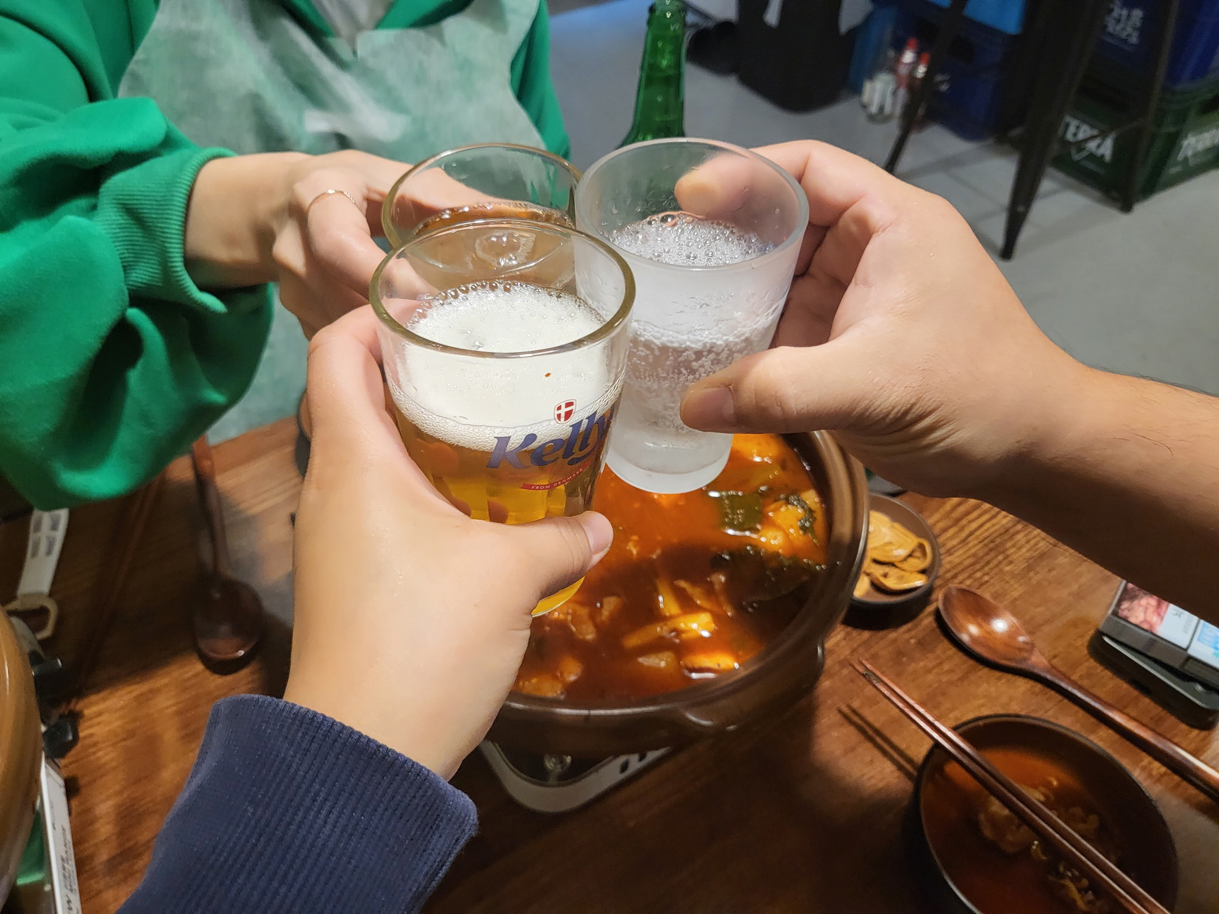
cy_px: 457
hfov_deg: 67.3
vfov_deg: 53.1
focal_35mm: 26
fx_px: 916
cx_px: 610
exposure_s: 1/40
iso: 250
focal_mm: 4.25
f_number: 1.8
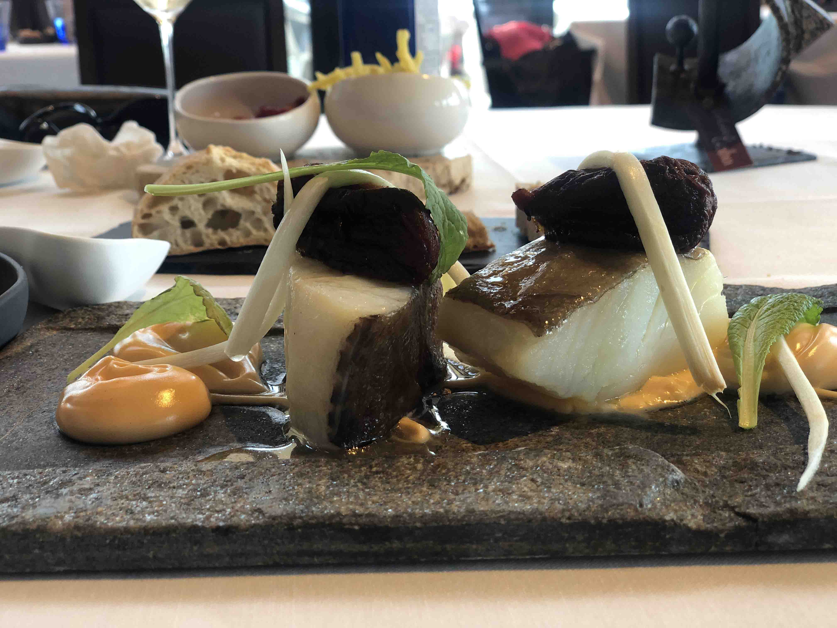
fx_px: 1257
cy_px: 314
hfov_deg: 36.8
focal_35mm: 52
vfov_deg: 28.0
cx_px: 418
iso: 50
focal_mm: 6
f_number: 2.4
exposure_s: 1/50
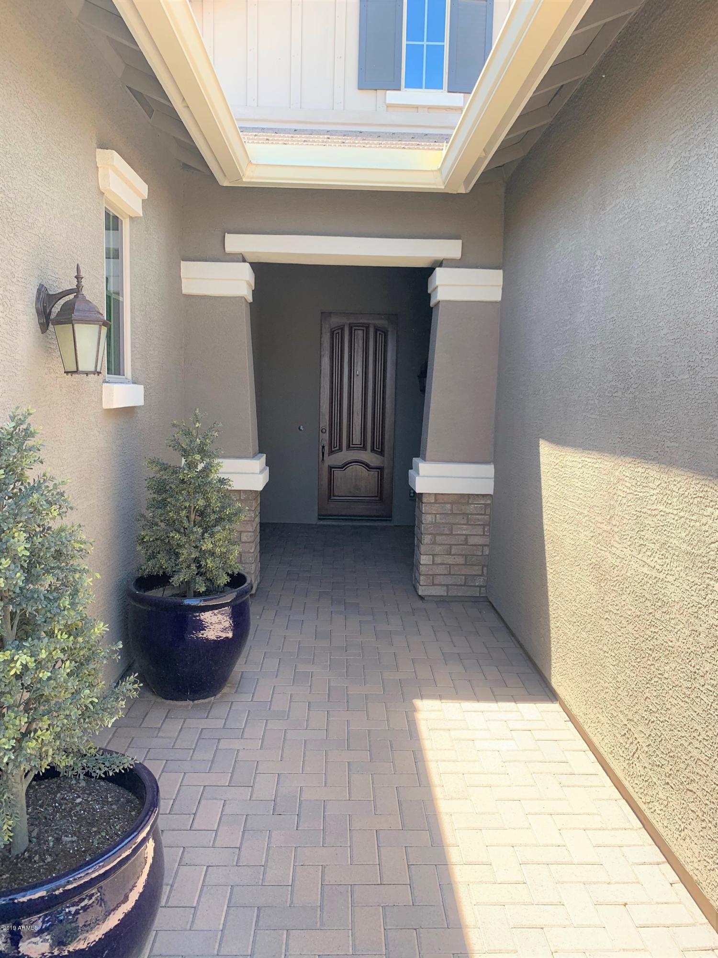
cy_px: 479
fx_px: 719
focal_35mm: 26
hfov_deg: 53.1
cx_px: 359
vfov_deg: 67.3
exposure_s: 1/326
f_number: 1.8
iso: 25
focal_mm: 4.25
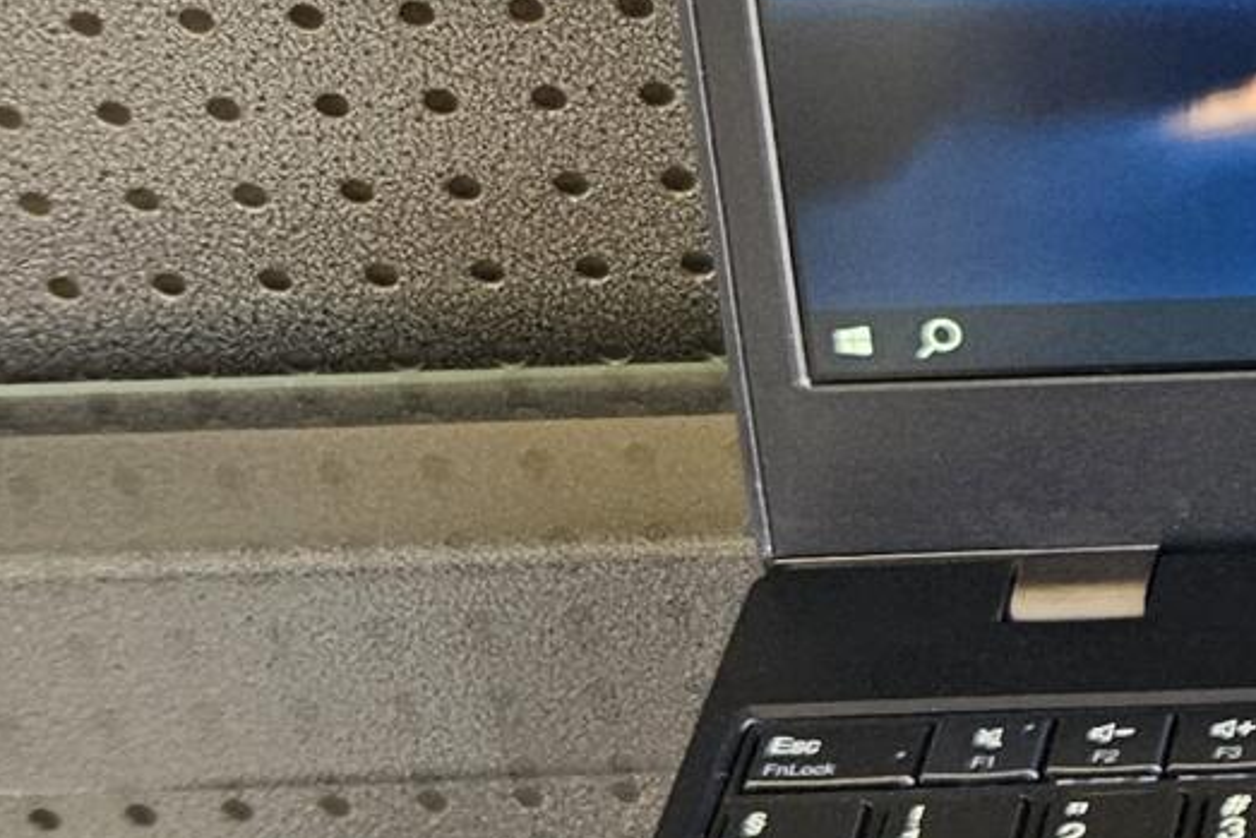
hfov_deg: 15.3
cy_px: 26
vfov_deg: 11.6
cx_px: 2181
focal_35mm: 117
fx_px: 4083
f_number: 1.8
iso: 400
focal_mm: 5.4
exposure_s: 1/100
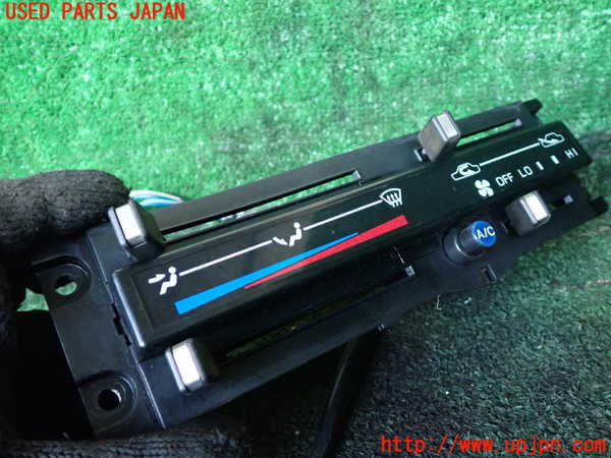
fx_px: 530
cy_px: 229
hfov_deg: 60.0
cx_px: 306
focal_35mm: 30
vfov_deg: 46.8
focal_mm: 5.4
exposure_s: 1/20
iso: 800
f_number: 2.3
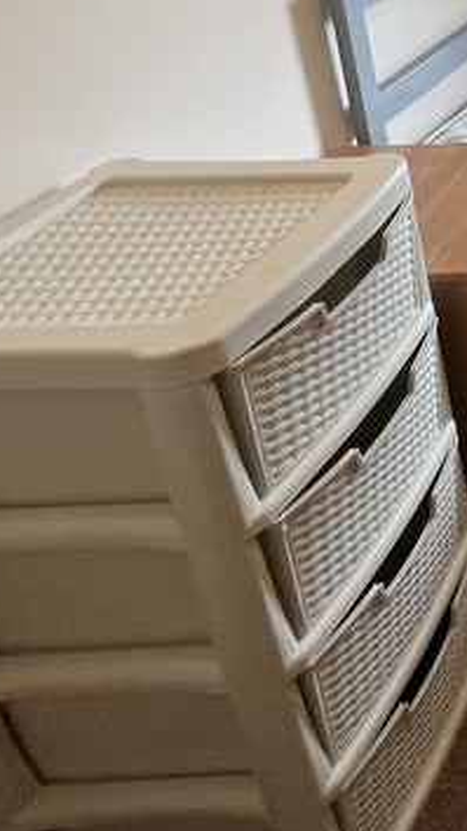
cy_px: -40
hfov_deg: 17.1
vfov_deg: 41.4
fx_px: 903
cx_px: 1014
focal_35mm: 41
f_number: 1.8
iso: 125
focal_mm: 1.57
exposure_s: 1/100
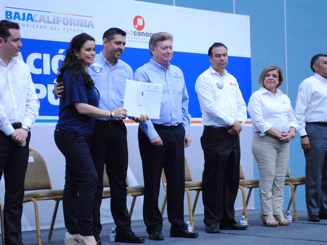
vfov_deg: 16.5
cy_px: 122
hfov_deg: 21.9
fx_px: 846
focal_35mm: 90
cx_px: 160
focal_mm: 55
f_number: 5.6
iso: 1600
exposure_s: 1/15
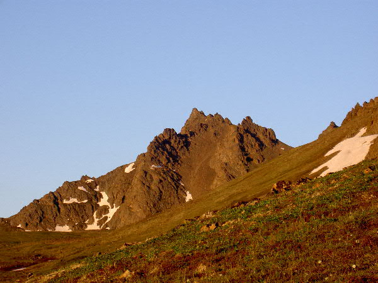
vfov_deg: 12.8
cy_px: 142
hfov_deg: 17.0
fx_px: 1267
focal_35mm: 116
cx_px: 189
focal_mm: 24
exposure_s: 1/100
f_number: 4.9
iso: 100
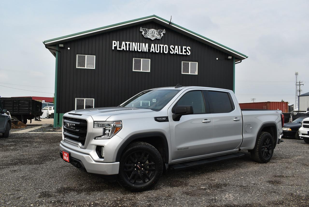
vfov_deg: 43.7
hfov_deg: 61.9
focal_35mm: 30
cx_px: 154
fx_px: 258
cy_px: 104
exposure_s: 1/250
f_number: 8
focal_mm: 20
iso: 110
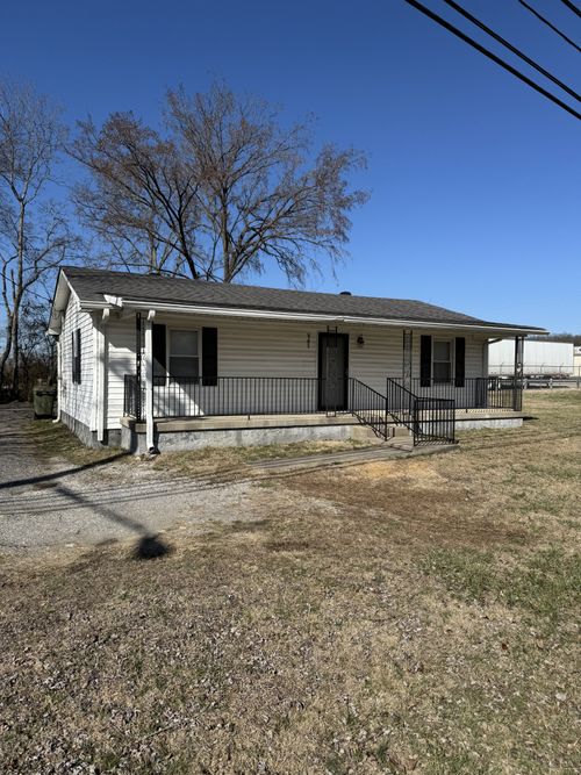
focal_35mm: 24
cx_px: 290
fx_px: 537
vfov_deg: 71.6
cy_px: 388
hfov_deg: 56.8
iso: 80
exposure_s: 1/6410
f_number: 1.78
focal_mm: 6.76
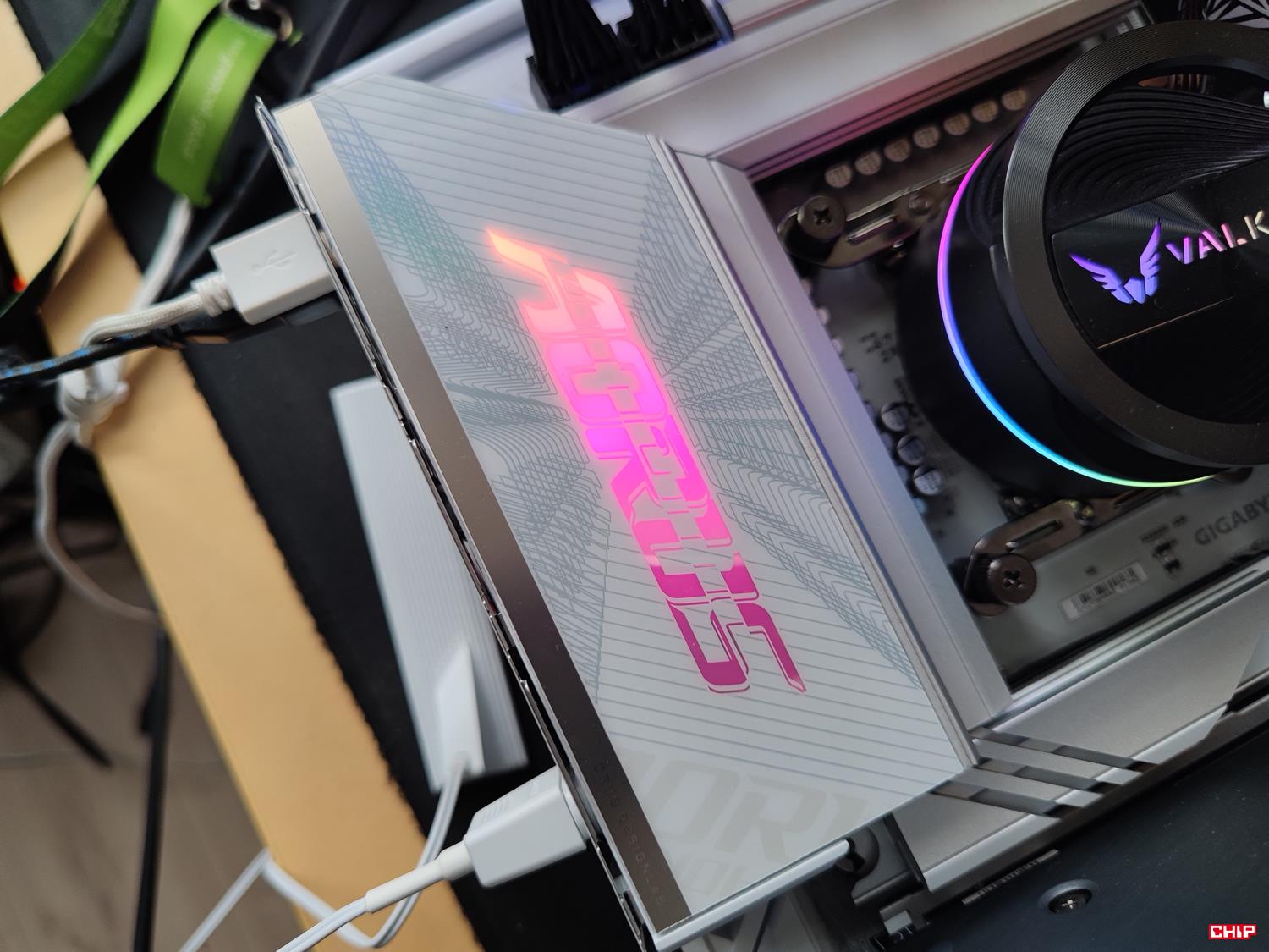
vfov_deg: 54.9
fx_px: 916
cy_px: 476
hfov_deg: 69.4
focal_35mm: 25
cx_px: 634
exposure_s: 1/55
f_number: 1.85
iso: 188
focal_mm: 6.78
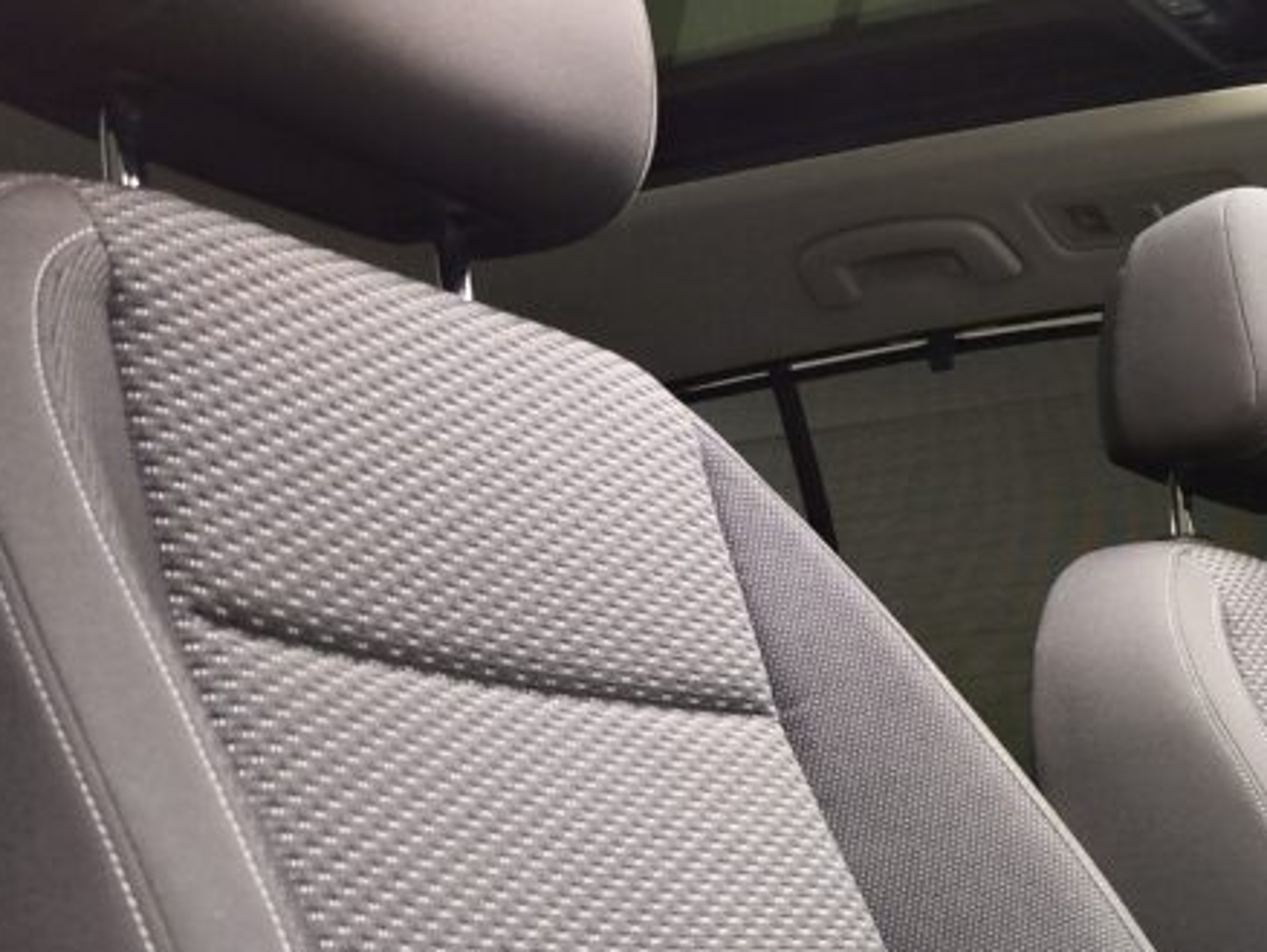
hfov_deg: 26.3
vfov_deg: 23.1
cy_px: 723
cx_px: 1626
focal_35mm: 63
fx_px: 2307
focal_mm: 7.01
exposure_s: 1/100
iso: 245
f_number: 1.69
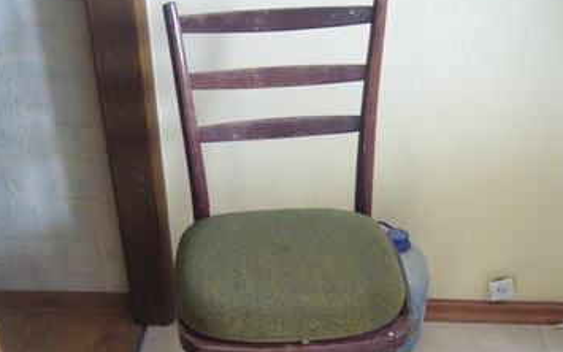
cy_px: 244
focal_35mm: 47
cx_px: 273
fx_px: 721
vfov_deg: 27.2
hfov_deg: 42.6
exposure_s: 1/8
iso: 200
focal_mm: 5.8
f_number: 2.8
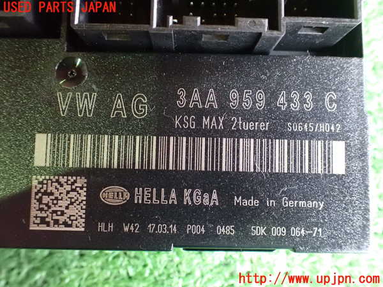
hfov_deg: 60.0
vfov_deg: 46.8
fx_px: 332
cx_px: 192
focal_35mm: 30
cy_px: 144
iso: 1600
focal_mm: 5.4
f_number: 2.3
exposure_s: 1/25
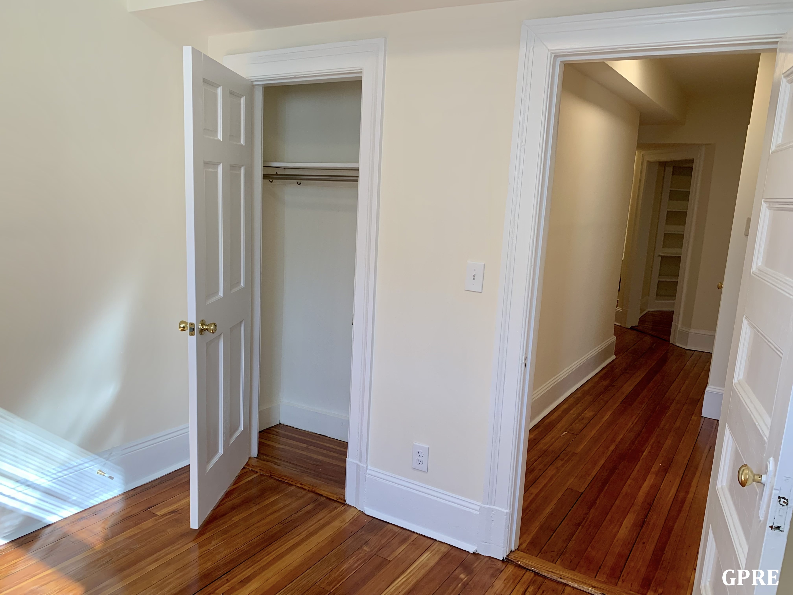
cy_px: 298
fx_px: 596
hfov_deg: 67.3
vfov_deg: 53.1
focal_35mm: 26
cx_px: 396
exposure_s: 1/121
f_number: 1.8
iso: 50
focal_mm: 4.25
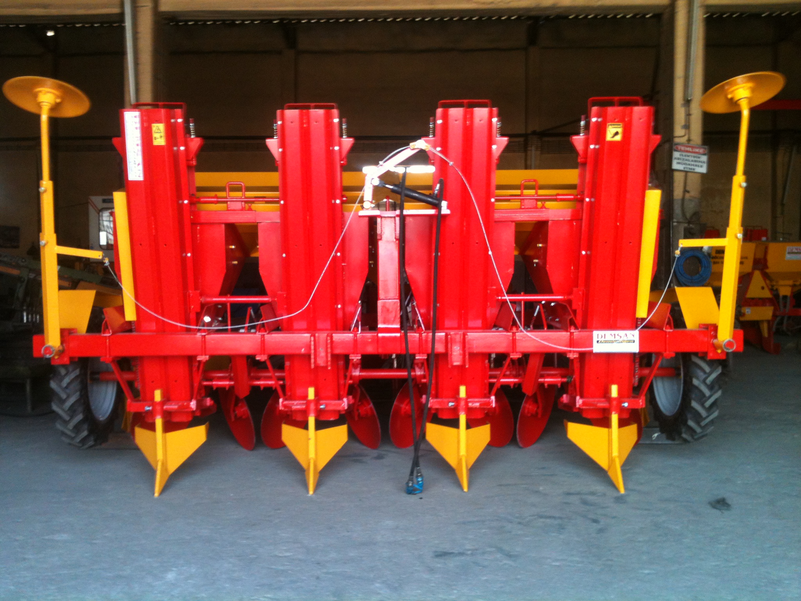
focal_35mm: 35
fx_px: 810
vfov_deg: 40.7
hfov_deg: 52.6
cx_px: 400
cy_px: 300
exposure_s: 1/30
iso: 80
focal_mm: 3.85
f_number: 2.8
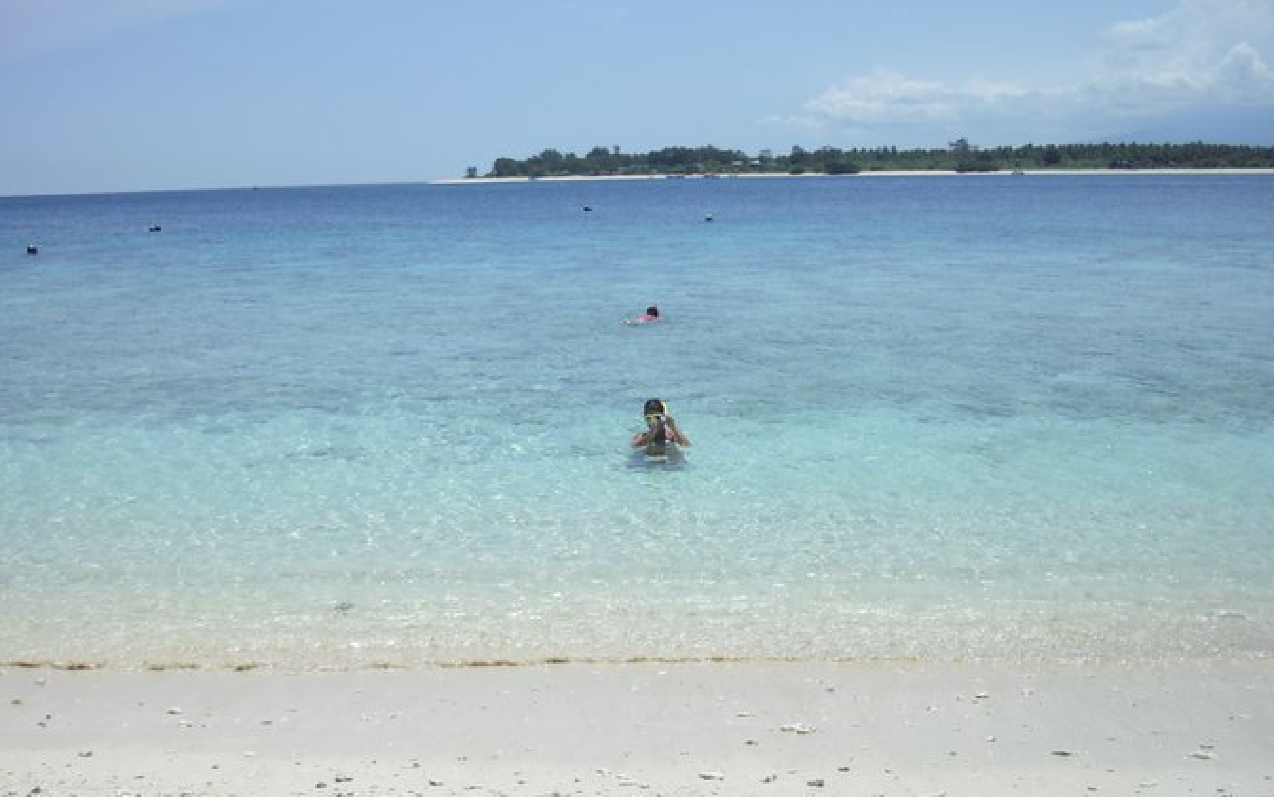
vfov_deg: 26.9
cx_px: 619
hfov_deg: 41.8
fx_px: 1667
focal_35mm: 48
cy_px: 425
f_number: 8
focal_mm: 6.2
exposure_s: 1/400
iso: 100
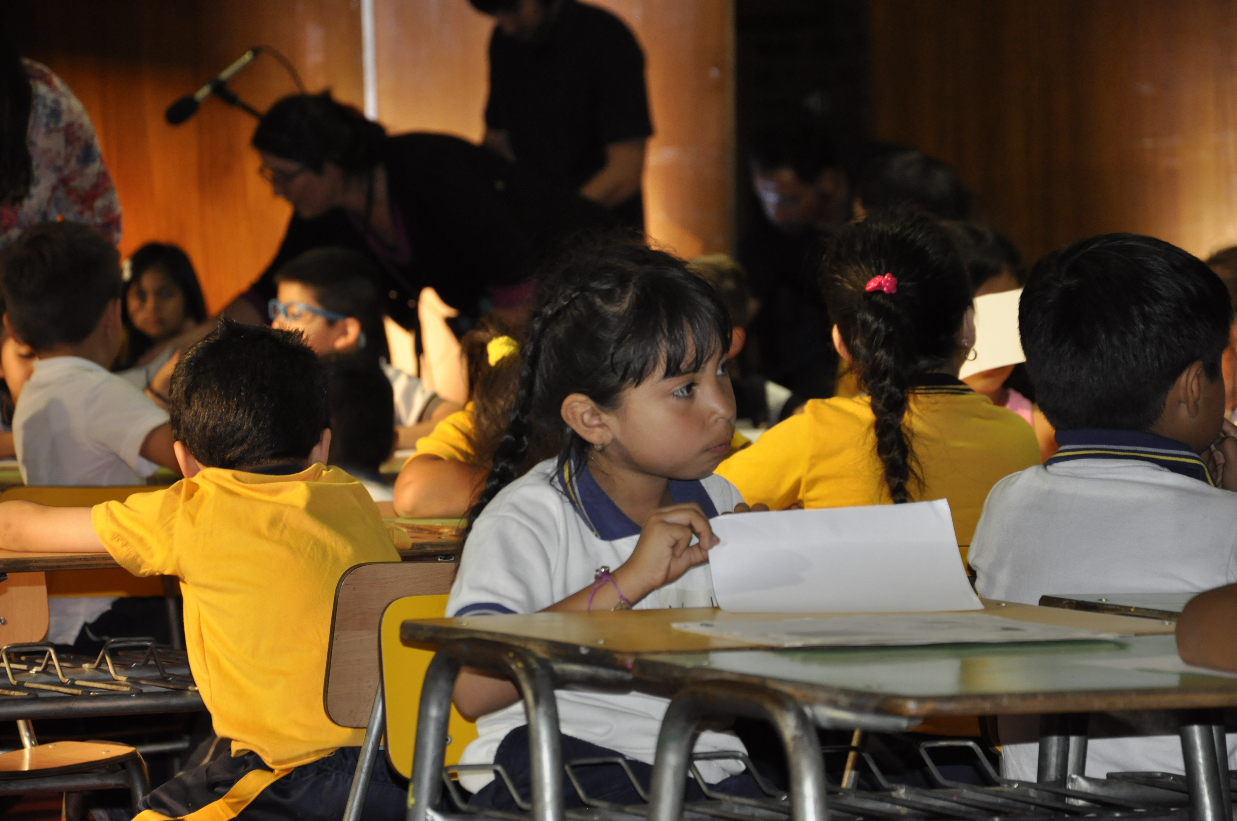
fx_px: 5405
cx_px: 618
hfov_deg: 13.1
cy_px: 410
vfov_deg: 8.7
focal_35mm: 158
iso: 800
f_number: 5.6
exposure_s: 1/60
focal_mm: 105
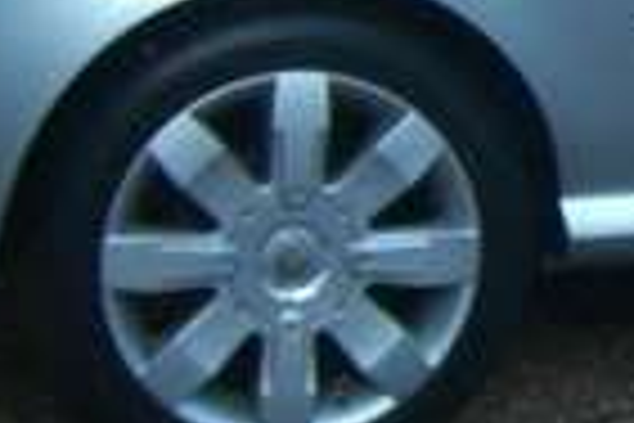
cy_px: -126
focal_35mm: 225
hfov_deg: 8.7
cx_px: 1169
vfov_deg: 6.1
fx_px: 3962
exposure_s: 1/160
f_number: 2.7
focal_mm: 6.2
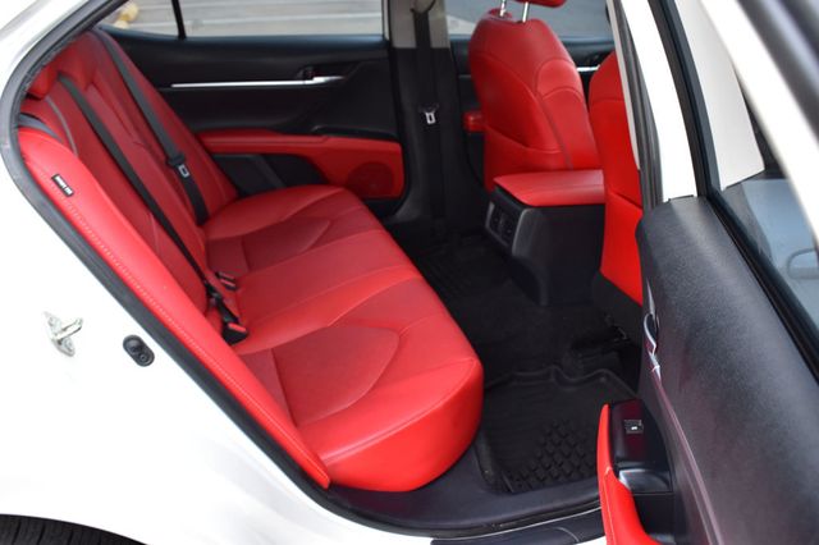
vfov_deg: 38.3
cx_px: 410
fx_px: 784
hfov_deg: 55.1
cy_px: 272
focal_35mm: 34
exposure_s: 1/15
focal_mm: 23
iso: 450
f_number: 6.3
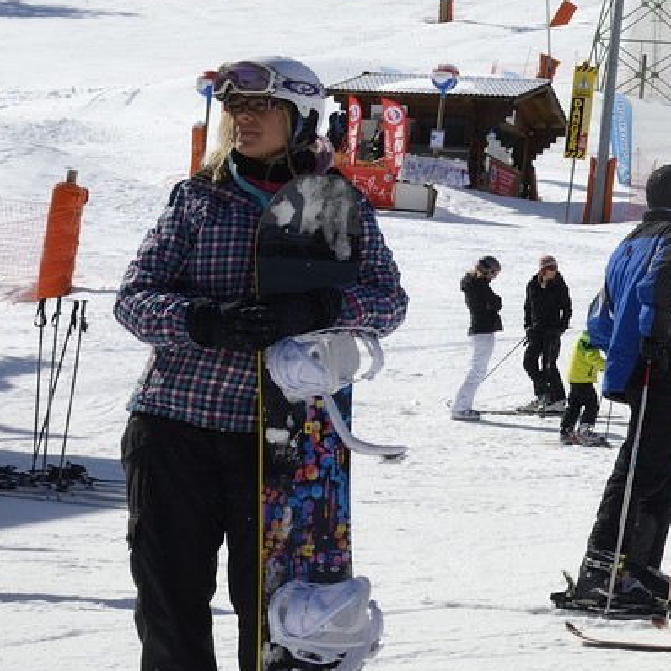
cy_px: 94
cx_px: 1313
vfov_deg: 16.3
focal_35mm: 106
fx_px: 2325
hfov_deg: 14.0
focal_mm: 31
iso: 200
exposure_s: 1/640
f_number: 10
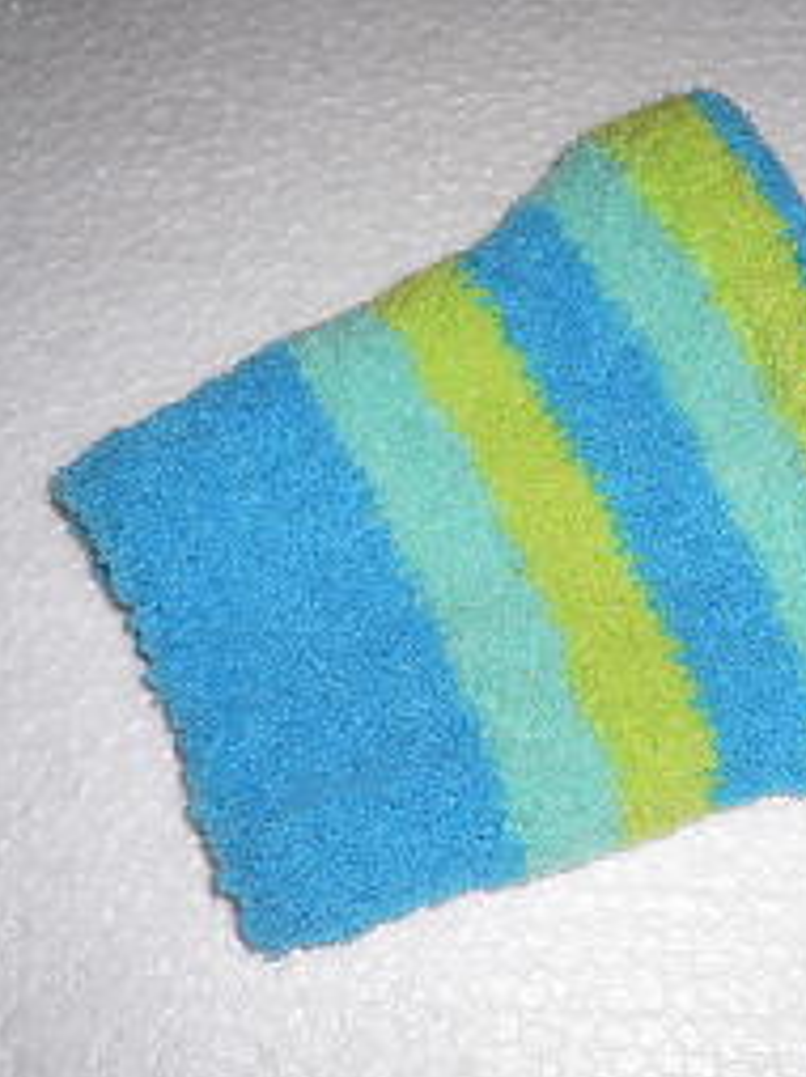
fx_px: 1648
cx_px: 594
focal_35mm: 53
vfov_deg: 36.2
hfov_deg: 27.1
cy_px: 568
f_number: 2.8
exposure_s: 1/60
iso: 80
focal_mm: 5.8
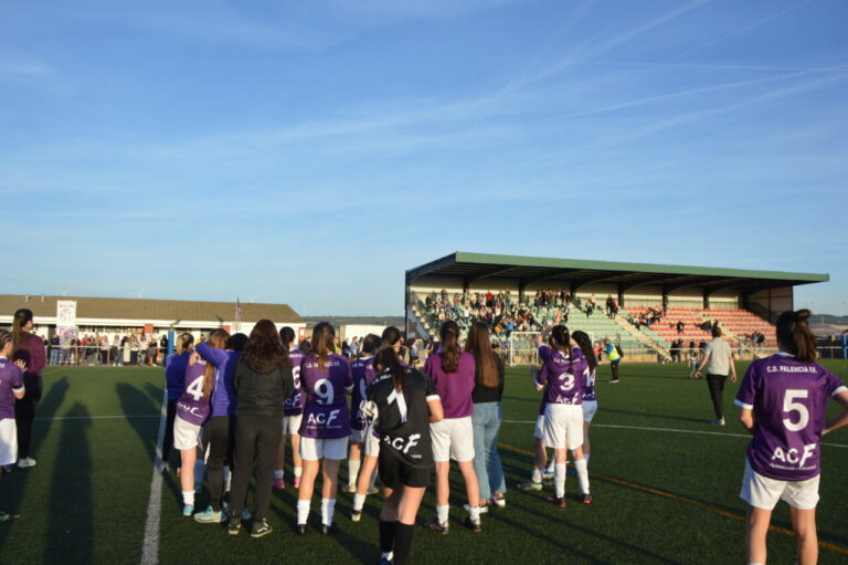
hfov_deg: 67.4
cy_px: 282
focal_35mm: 27
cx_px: 424
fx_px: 636
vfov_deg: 47.9
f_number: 7.1
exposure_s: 1/200
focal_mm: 18
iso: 100
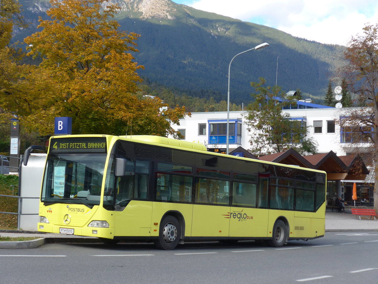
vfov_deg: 22.3
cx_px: 189
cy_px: 142
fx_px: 721
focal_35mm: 66
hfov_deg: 29.4
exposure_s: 1/320
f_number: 3.9
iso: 80
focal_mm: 13.4
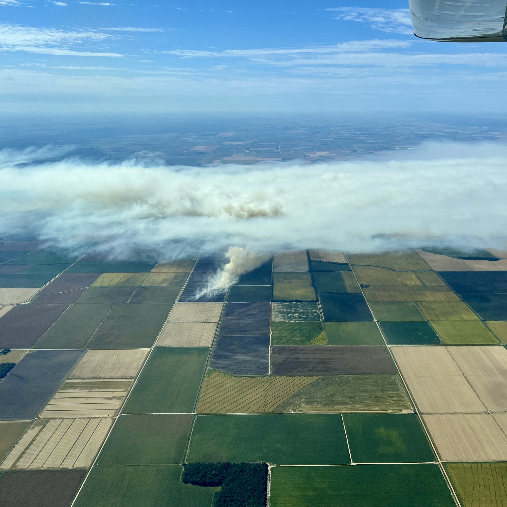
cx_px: 286
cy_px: 256
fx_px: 514
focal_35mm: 31
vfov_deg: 52.5
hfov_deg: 52.4
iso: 50
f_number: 1.5
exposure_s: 1/7463
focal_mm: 5.7
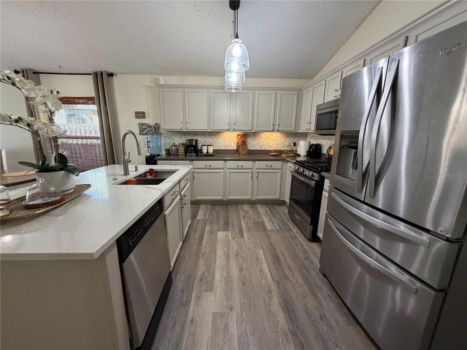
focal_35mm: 14
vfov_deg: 85.7
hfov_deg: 102.1
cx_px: 234
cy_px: 175
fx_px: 189
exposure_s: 1/60
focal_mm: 2.22
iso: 250
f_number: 2.2
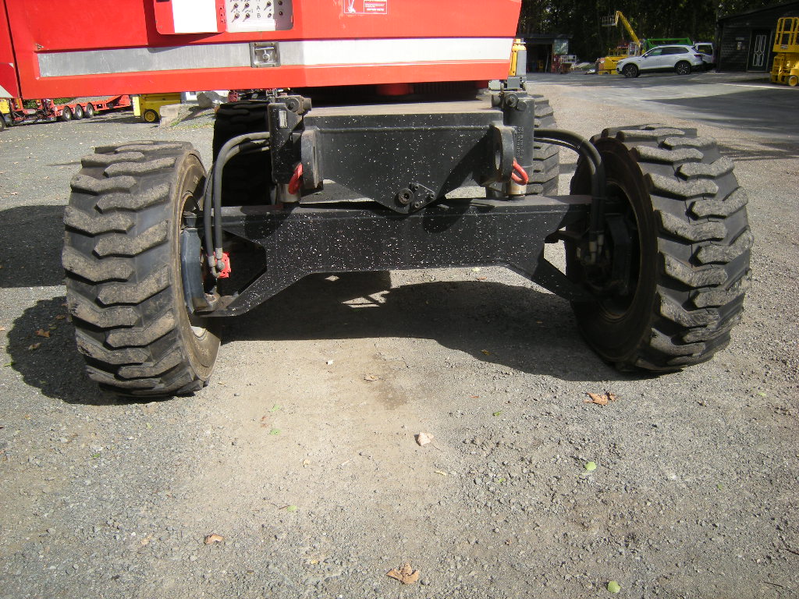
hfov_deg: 63.4
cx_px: 400
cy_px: 300
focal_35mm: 28
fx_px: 646
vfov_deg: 49.7
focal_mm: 4.7
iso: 64
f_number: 5.6
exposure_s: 1/176
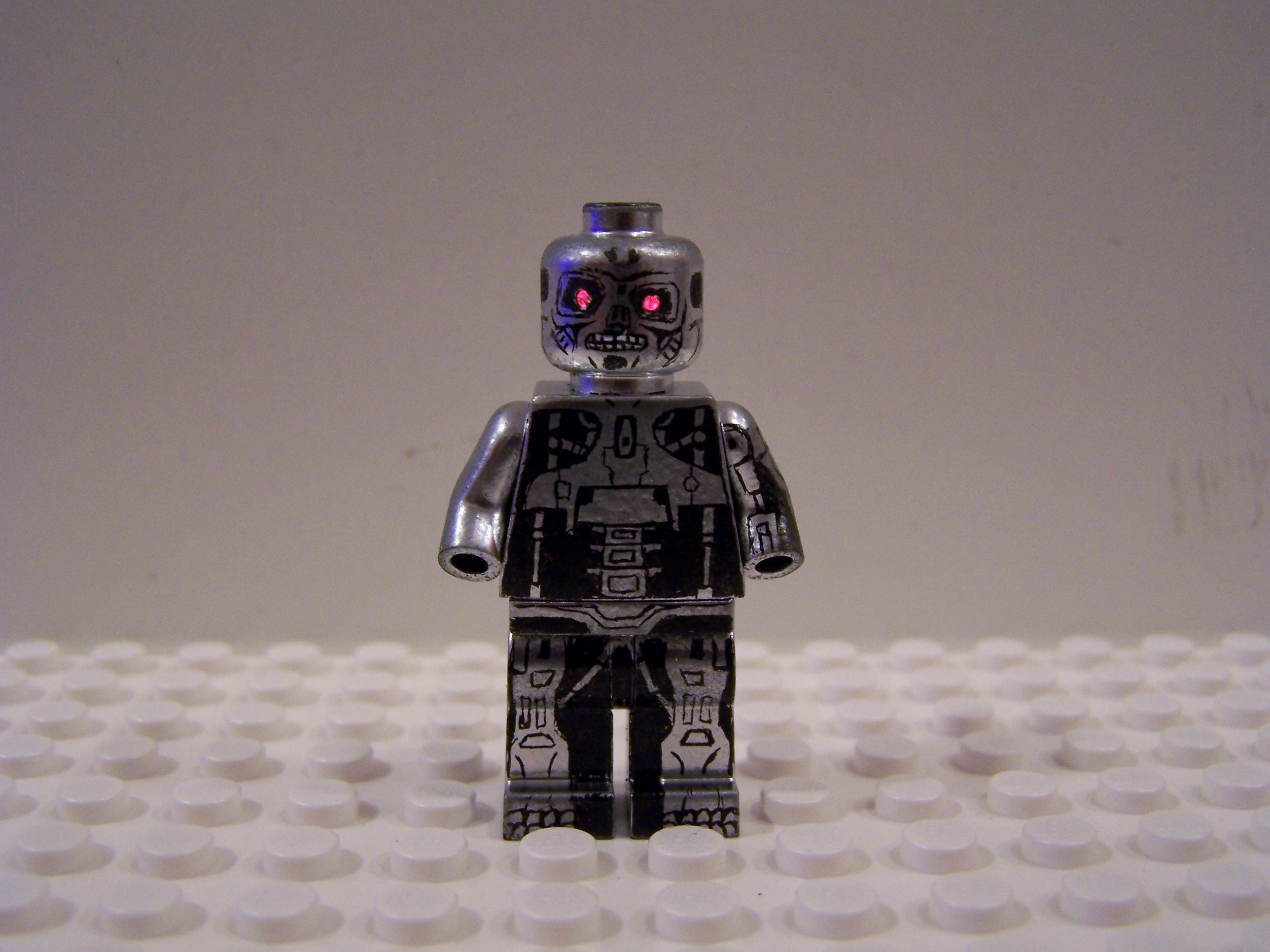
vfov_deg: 37.7
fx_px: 1394
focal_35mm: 38
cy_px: 476
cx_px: 635
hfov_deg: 49.0
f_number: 2.8
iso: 140
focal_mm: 6.3
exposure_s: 1/20
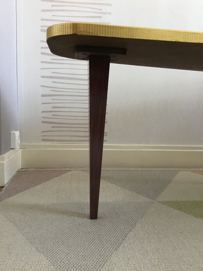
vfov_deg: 58.4
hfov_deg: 45.4
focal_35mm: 31
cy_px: 136
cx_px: 102
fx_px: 242
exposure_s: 1/20
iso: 200
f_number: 2.4
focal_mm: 3.3
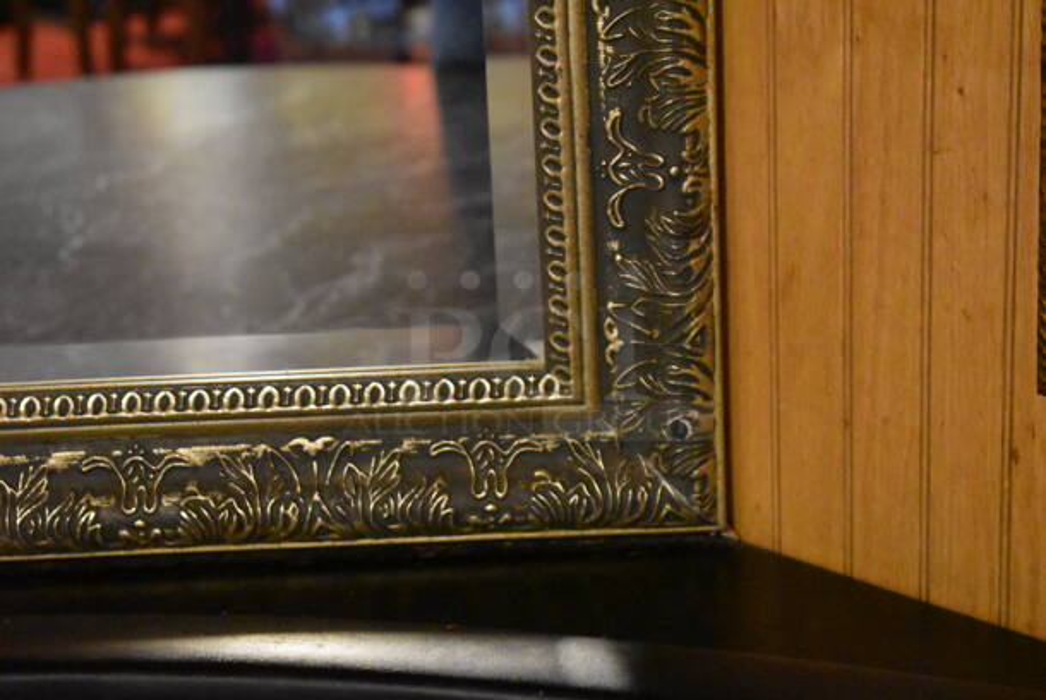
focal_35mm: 82
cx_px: 523
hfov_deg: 24.6
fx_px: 2399
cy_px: 350
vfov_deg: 16.6
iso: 11400
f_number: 5.6
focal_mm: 55
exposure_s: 1/125
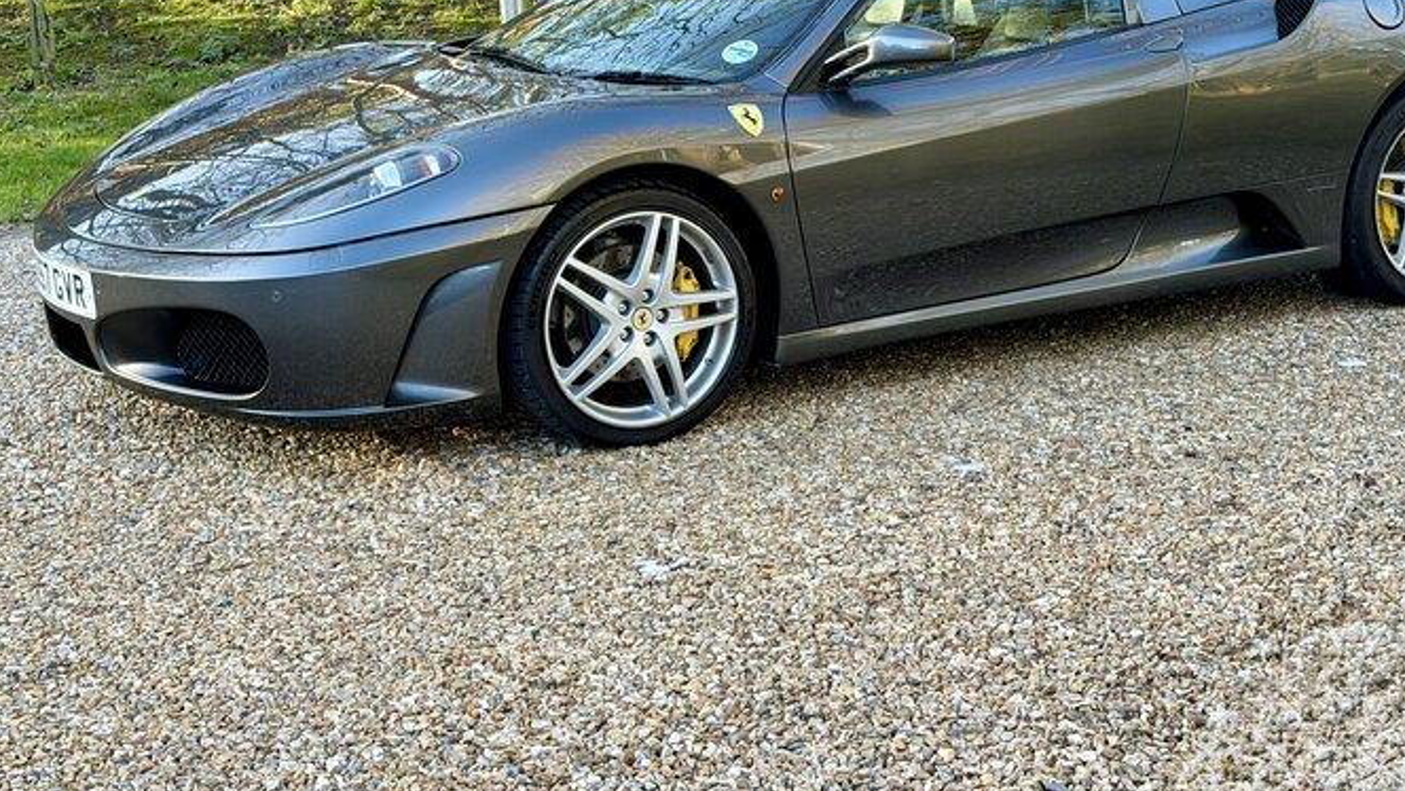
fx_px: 2348
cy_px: 271
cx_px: 834
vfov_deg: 19.1
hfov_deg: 33.2
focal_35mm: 63
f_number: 1.78
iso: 64
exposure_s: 1/222
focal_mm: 6.76
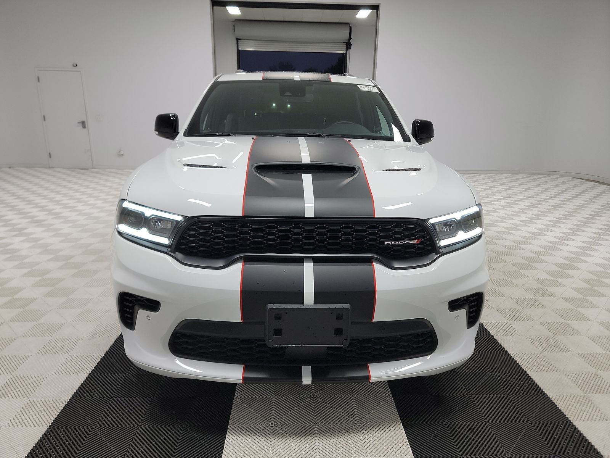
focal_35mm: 24
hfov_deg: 71.6
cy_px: 229
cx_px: 305
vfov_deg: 56.8
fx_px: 423
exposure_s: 1/119
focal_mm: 6.7
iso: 78
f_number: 1.8
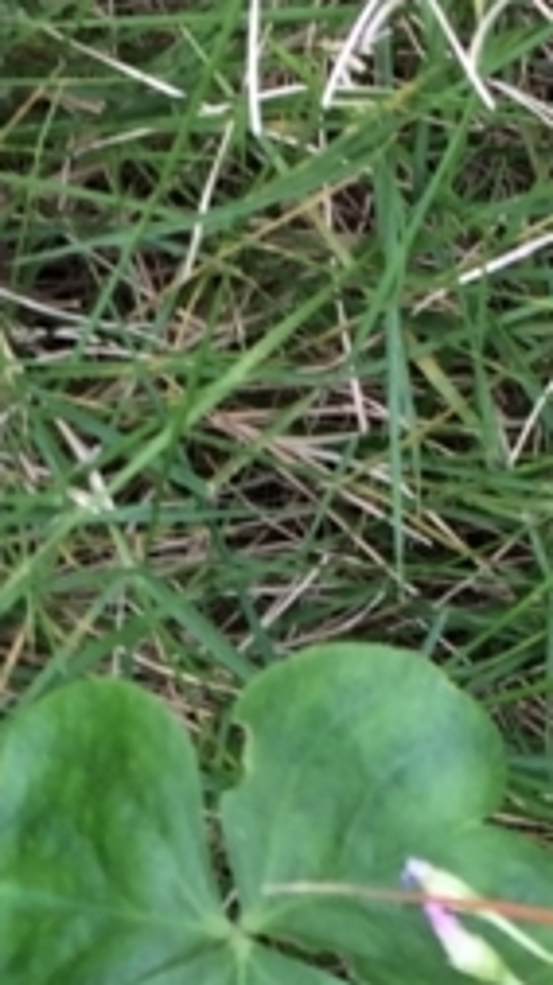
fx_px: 3342
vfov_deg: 16.2
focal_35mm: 128
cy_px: 1149
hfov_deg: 9.5
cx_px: 315
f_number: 2.2
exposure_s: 1/135
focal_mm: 4.15
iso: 32
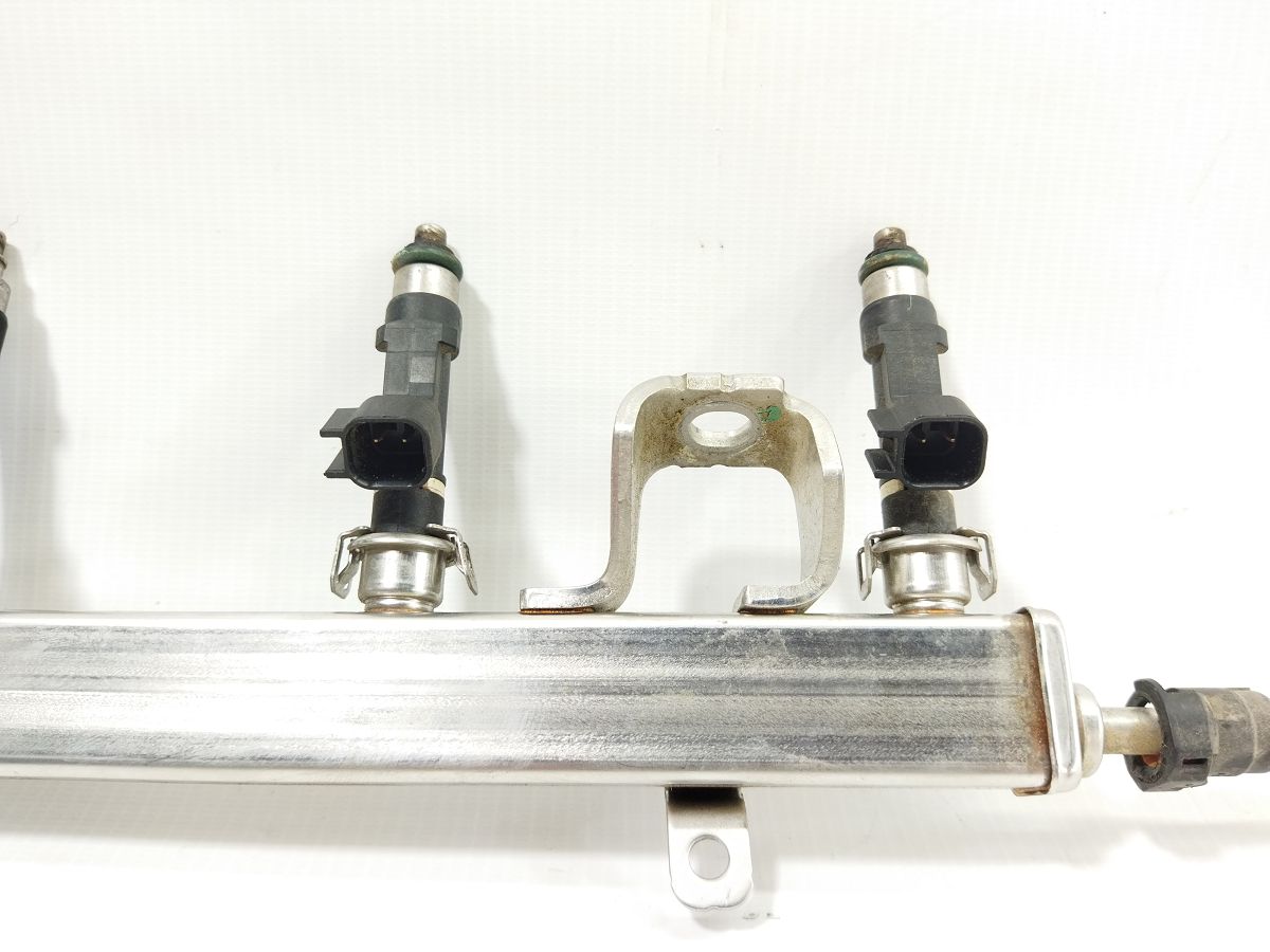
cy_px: 476
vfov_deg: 51.4
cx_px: 635
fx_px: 991
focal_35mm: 27
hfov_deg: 65.3
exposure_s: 1/50
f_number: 1.79
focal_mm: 4.71
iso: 118
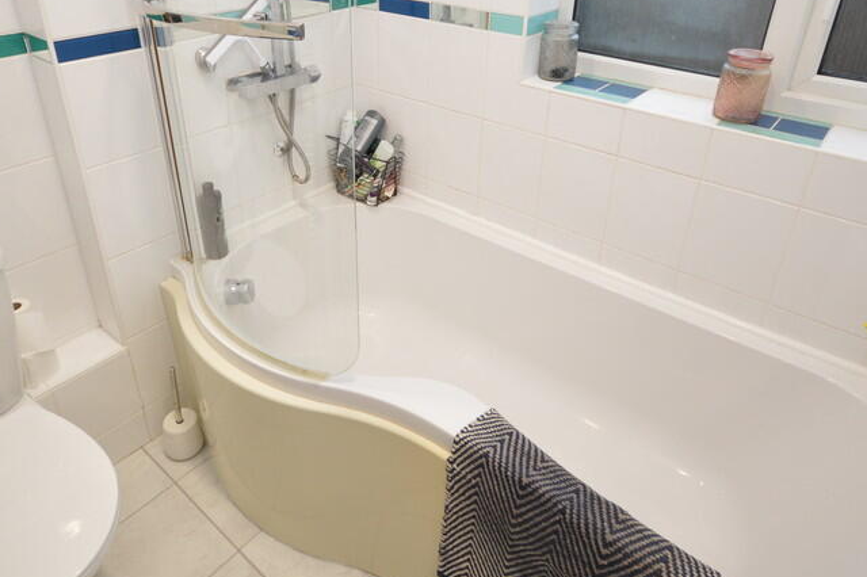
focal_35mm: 24
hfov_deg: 73.7
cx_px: 412
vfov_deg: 51.8
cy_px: 181
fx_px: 578
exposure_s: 1/80
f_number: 4.5
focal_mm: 10
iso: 400
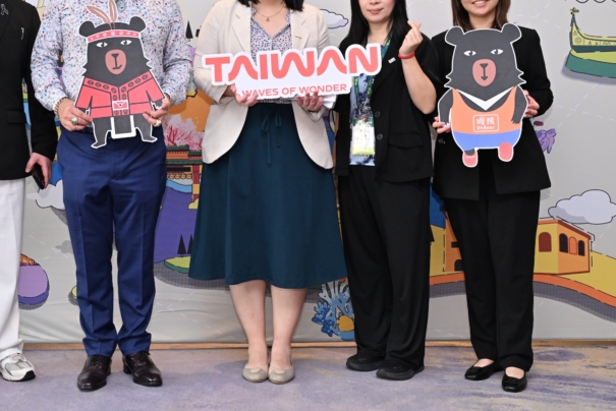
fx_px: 942
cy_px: 116
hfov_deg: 36.2
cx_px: 261
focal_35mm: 55
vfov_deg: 24.4
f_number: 4
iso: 1600
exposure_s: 1/200
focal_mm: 37
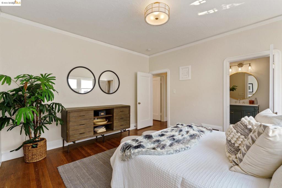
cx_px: 141
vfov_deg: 73.7
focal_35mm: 16
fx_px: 125
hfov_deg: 96.8
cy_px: 94
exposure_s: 1/10
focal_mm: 16
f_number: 8
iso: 100
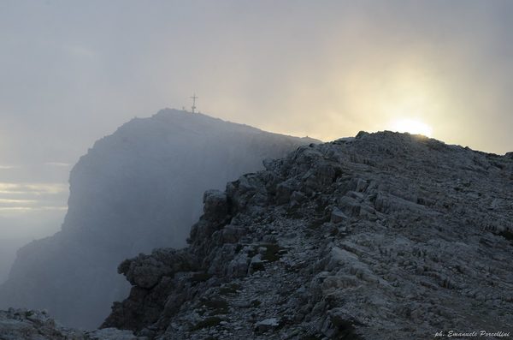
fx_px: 1386
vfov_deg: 14.0
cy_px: 170
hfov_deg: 21.0
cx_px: 256
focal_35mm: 98
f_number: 10
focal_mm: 65
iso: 400
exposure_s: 1/20
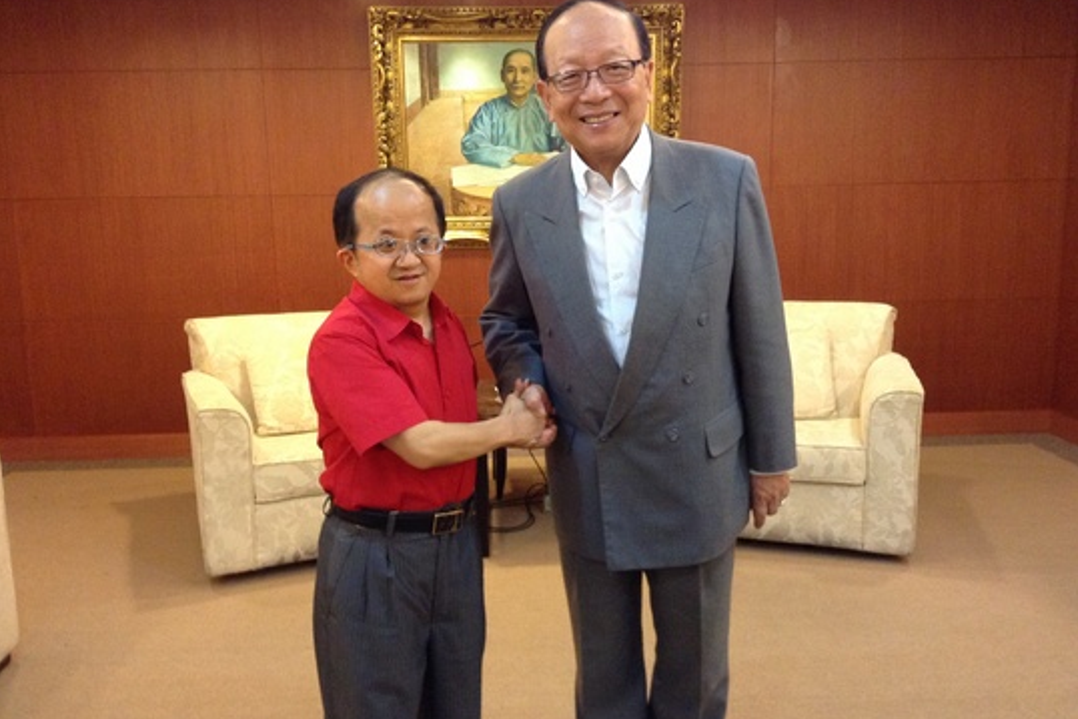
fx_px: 1048
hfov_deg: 54.4
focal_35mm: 35
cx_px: 531
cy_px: 348
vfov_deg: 37.9
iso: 250
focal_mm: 3.3
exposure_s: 1/17
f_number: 2.4
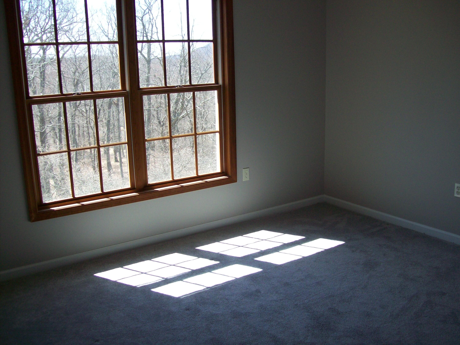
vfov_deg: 39.7
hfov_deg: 51.4
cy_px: 172
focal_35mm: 36
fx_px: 478
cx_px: 230
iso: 80
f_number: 2.7
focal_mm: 6
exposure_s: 1/110
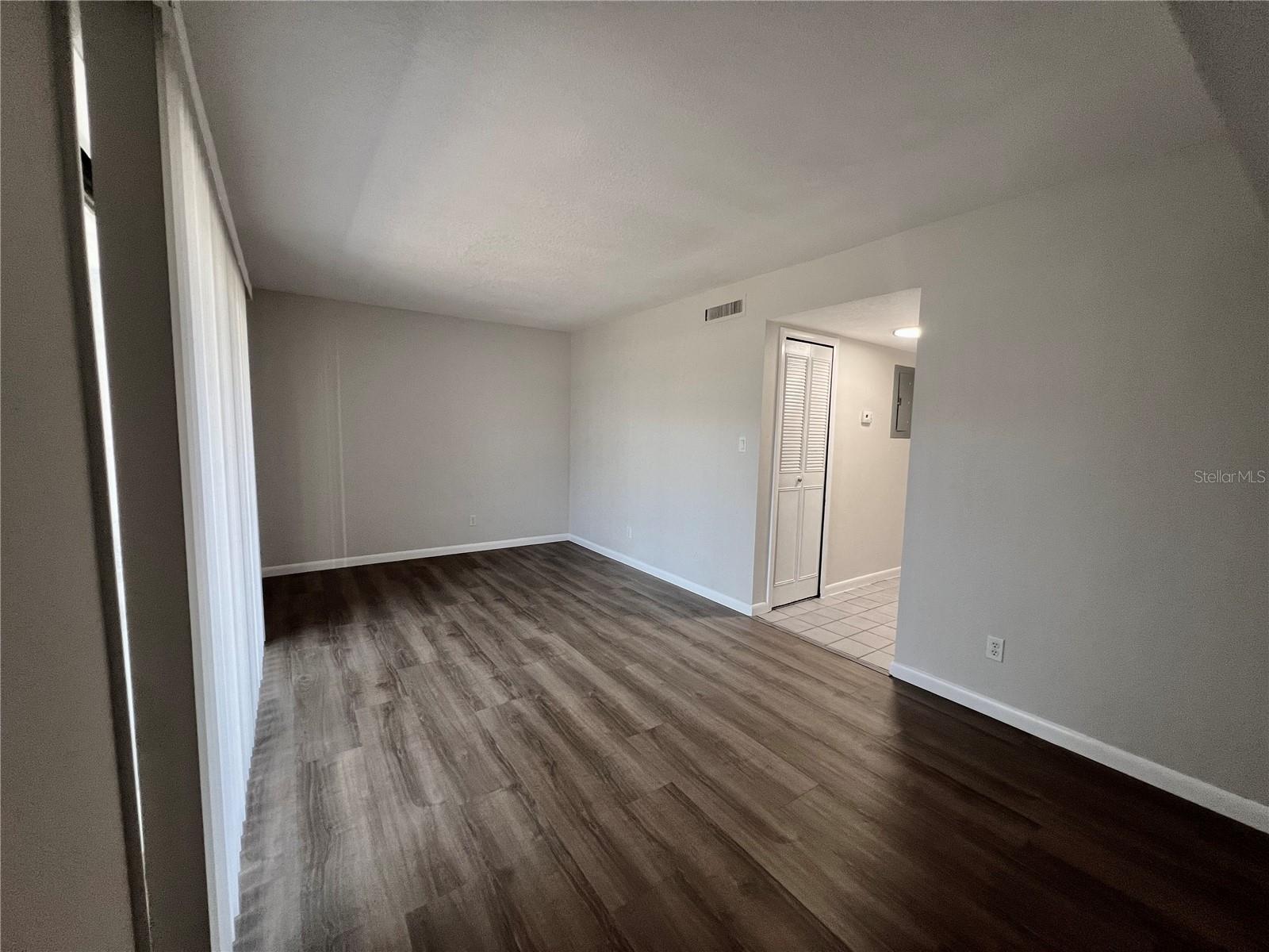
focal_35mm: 13
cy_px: 476
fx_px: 477
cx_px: 634
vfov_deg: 89.9
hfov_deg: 106.2
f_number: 1.8
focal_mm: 1.57
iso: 125
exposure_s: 1/99
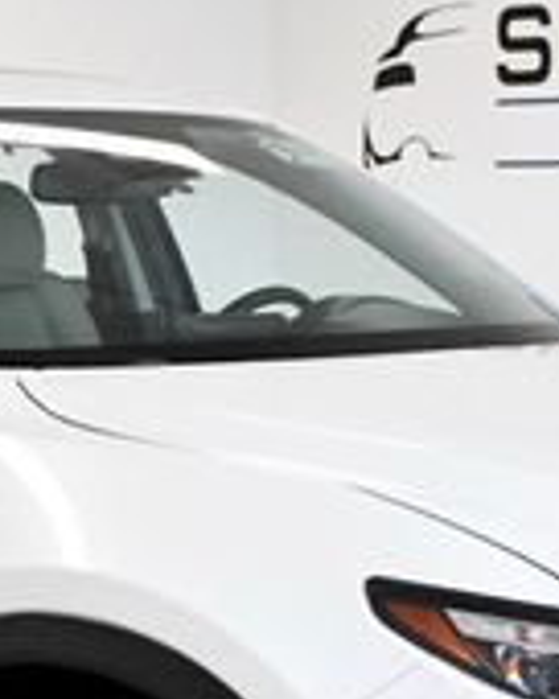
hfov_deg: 12.1
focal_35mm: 127
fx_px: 2626
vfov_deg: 15.1
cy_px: 567
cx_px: 193
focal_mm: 24
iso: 2500
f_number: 3.5
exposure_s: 1/2000
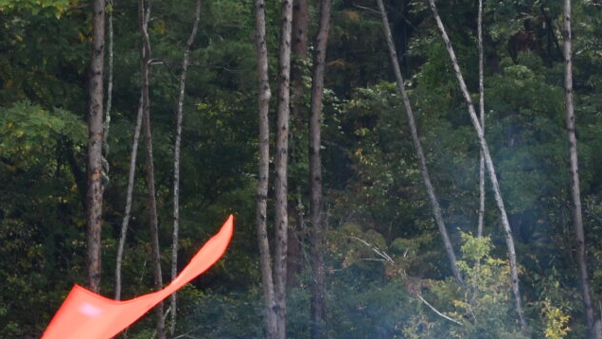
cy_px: 426
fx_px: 8749
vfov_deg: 2.2
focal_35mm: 548
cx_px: 532
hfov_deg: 3.9
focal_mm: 130
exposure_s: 1/160
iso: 1100
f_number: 18
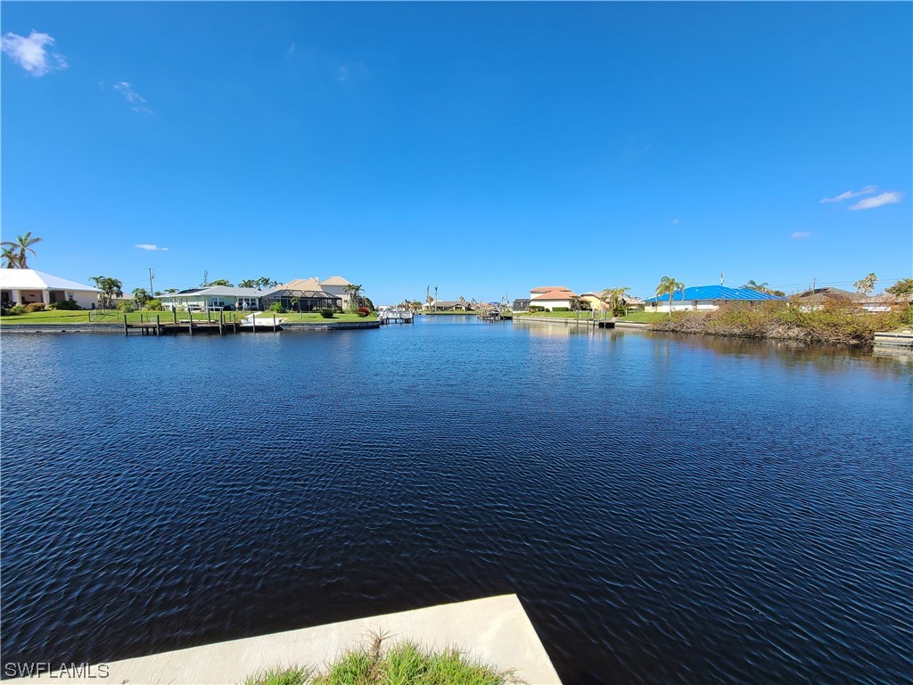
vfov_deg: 89.9
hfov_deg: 106.2
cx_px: 456
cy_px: 342
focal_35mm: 13
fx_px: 343
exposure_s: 1/1414
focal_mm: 2.2
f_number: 2.2
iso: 50
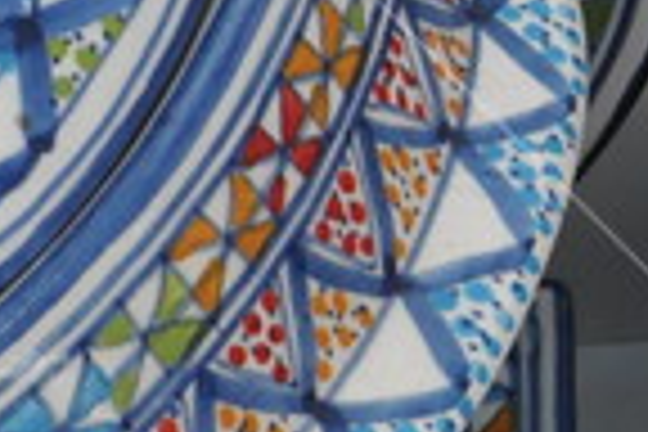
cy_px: 724
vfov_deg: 4.0
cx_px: 1094
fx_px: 6138
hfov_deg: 6.0
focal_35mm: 341
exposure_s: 1/100
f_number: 10
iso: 1000
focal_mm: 32
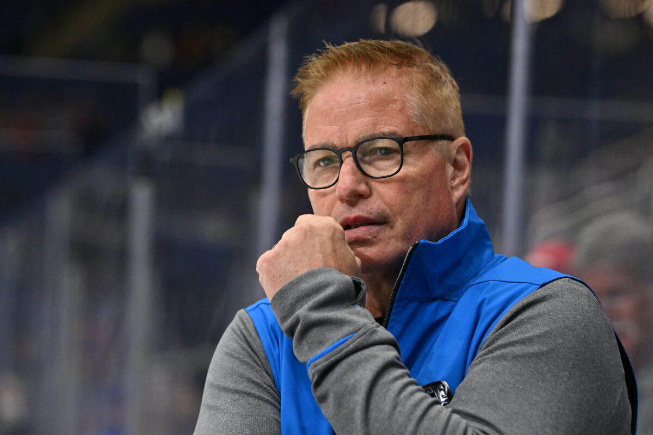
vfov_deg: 8.6
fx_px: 2902
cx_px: 326
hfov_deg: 12.8
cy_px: 218
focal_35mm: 160
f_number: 4.5
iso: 3200
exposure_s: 1/1600
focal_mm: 160
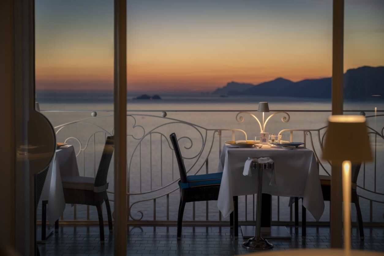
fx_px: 571
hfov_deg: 37.2
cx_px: 192
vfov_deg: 25.3
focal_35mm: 54
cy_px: 128
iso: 160
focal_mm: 53.5
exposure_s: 1/30
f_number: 2.8
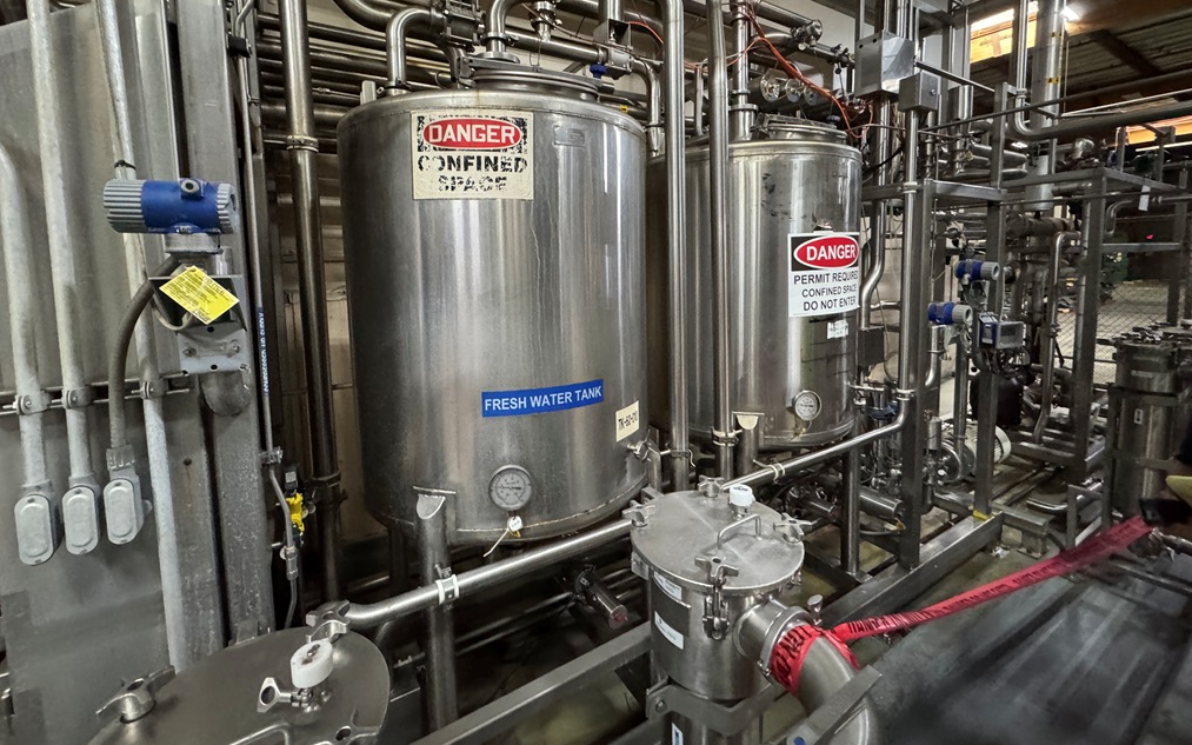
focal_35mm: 15
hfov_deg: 101.5
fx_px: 487
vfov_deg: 74.0
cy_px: 301
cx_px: 592
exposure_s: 1/60
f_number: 2.2
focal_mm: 2.22
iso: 1250
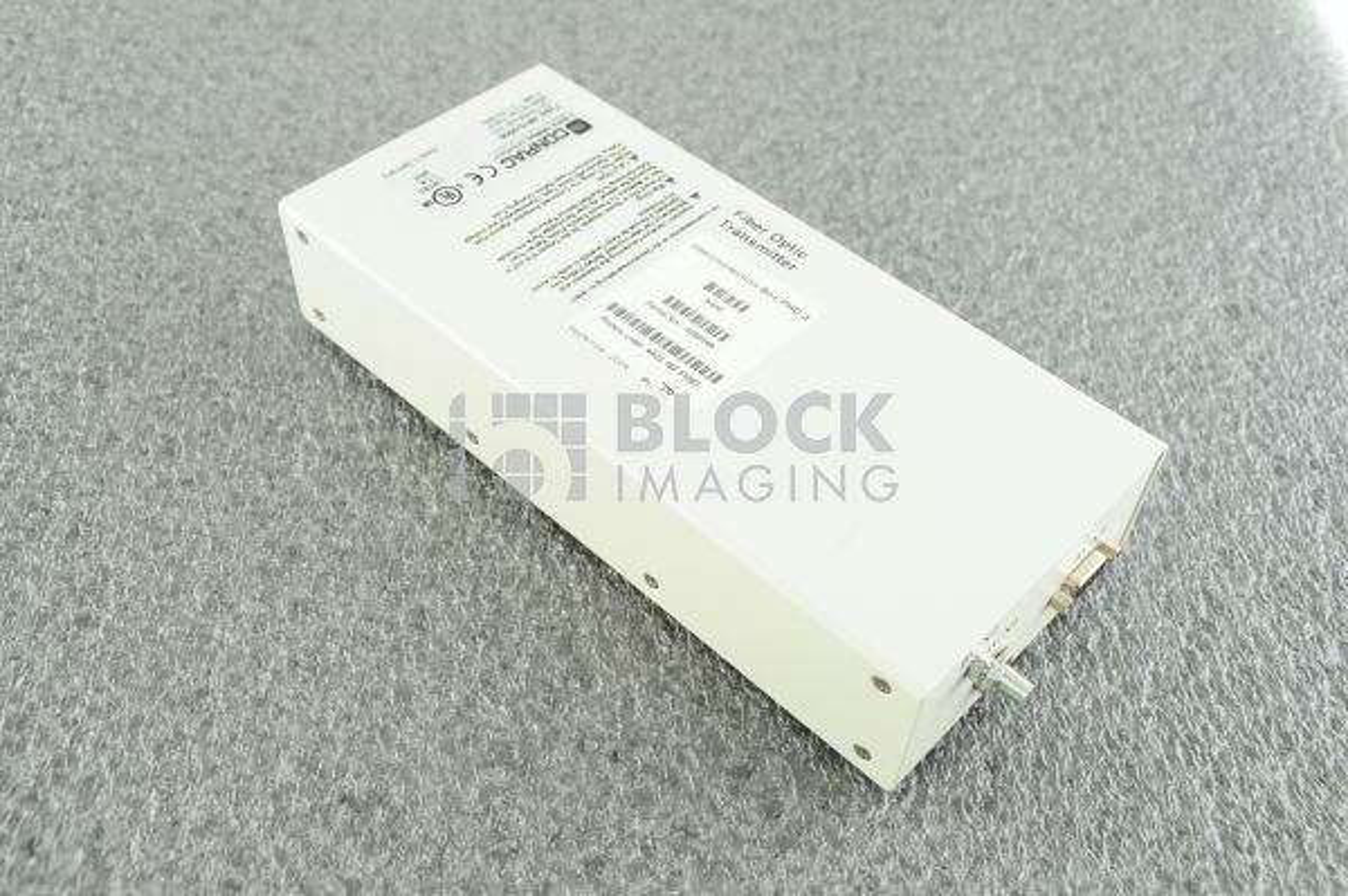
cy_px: 448
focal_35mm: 40
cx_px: 674
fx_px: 1497
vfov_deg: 33.3
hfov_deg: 48.5
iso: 1600
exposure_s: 1/125
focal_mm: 40
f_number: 9
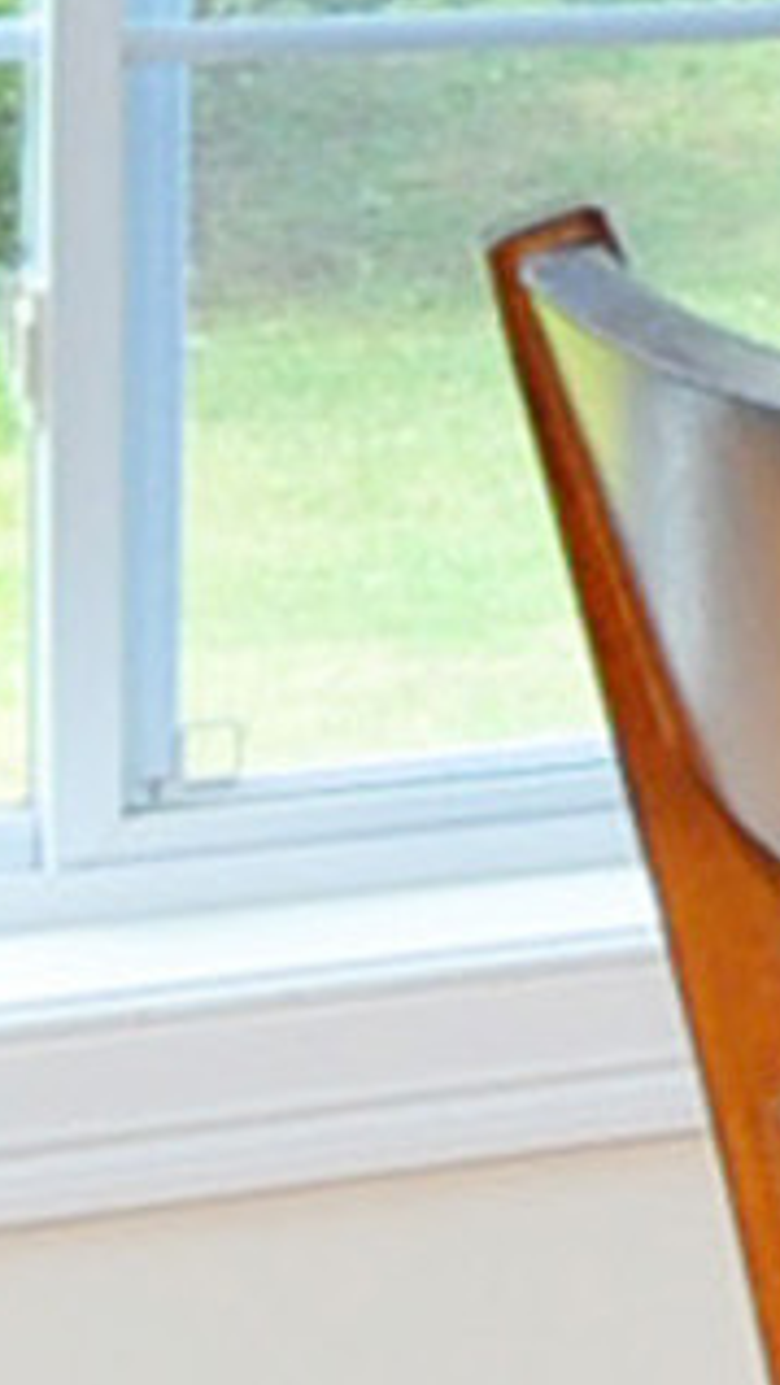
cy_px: -483
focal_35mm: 143
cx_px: 2562
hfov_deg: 7.3
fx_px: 5255
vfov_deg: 14.3
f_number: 5.6
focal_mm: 10
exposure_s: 1/100
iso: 250
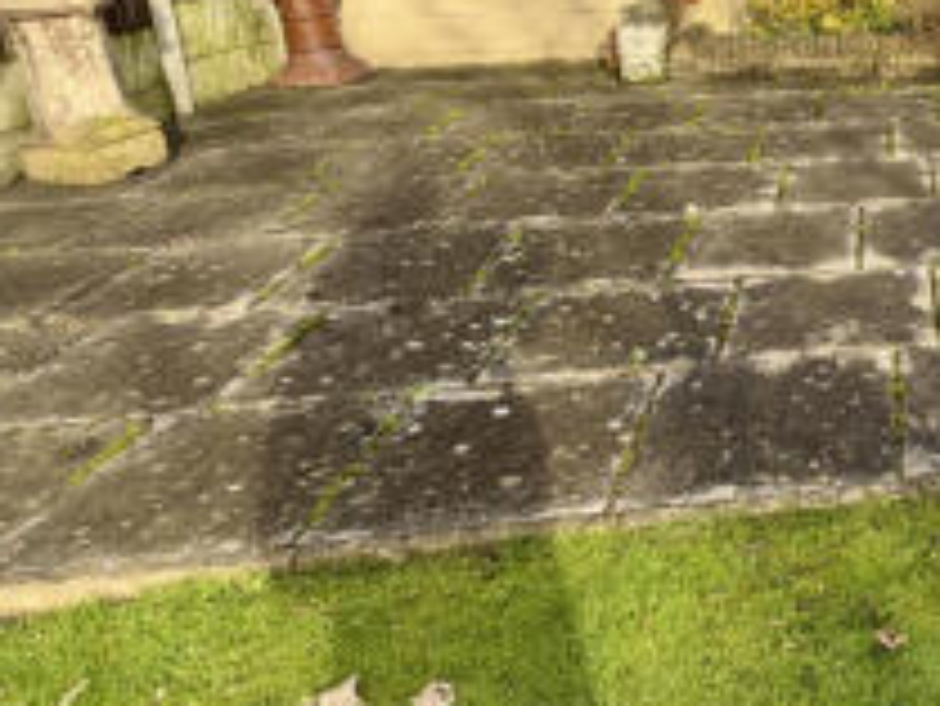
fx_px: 1060
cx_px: 1041
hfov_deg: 39.0
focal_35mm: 39
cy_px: 101
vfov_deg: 35.2
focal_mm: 2.22
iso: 40
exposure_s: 1/502
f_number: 2.2
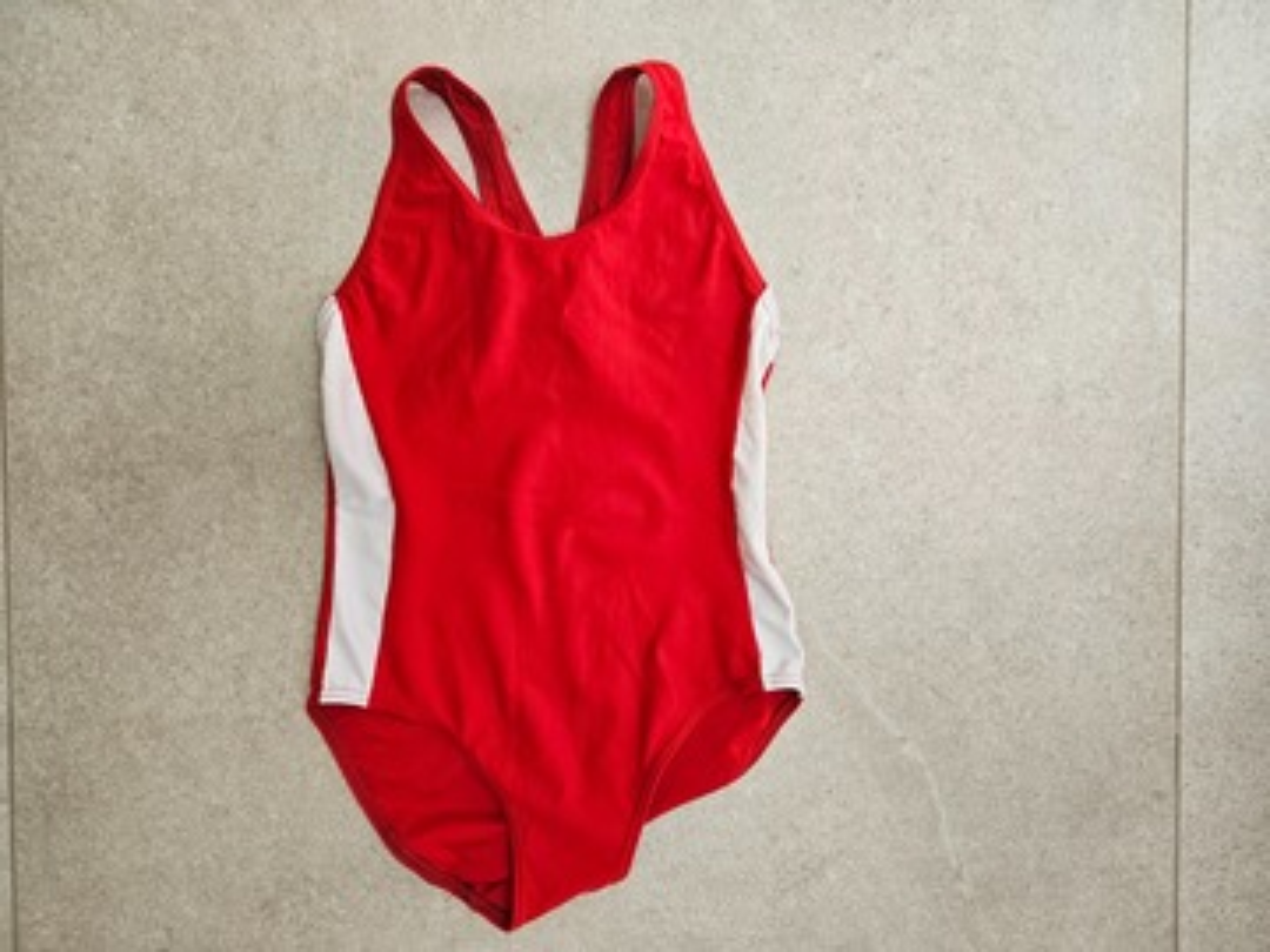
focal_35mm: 23
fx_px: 844
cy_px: 476
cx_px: 635
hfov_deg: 73.9
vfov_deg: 58.9
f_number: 1.8
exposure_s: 1/190
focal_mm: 5.4
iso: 250
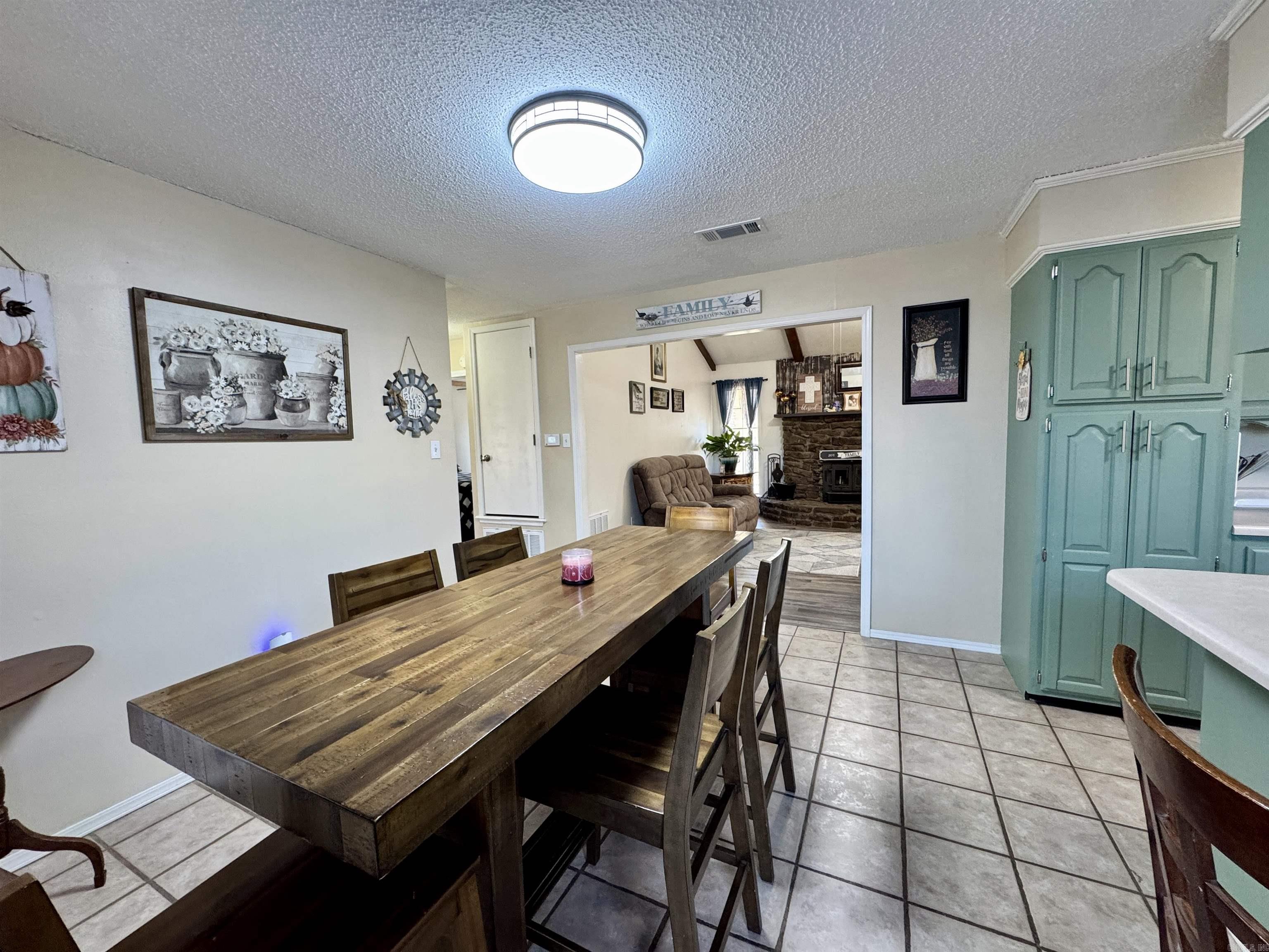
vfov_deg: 85.7
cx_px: 634
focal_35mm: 14
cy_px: 476
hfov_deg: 102.1
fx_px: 513
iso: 250
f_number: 2.2
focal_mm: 2.22
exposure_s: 1/60
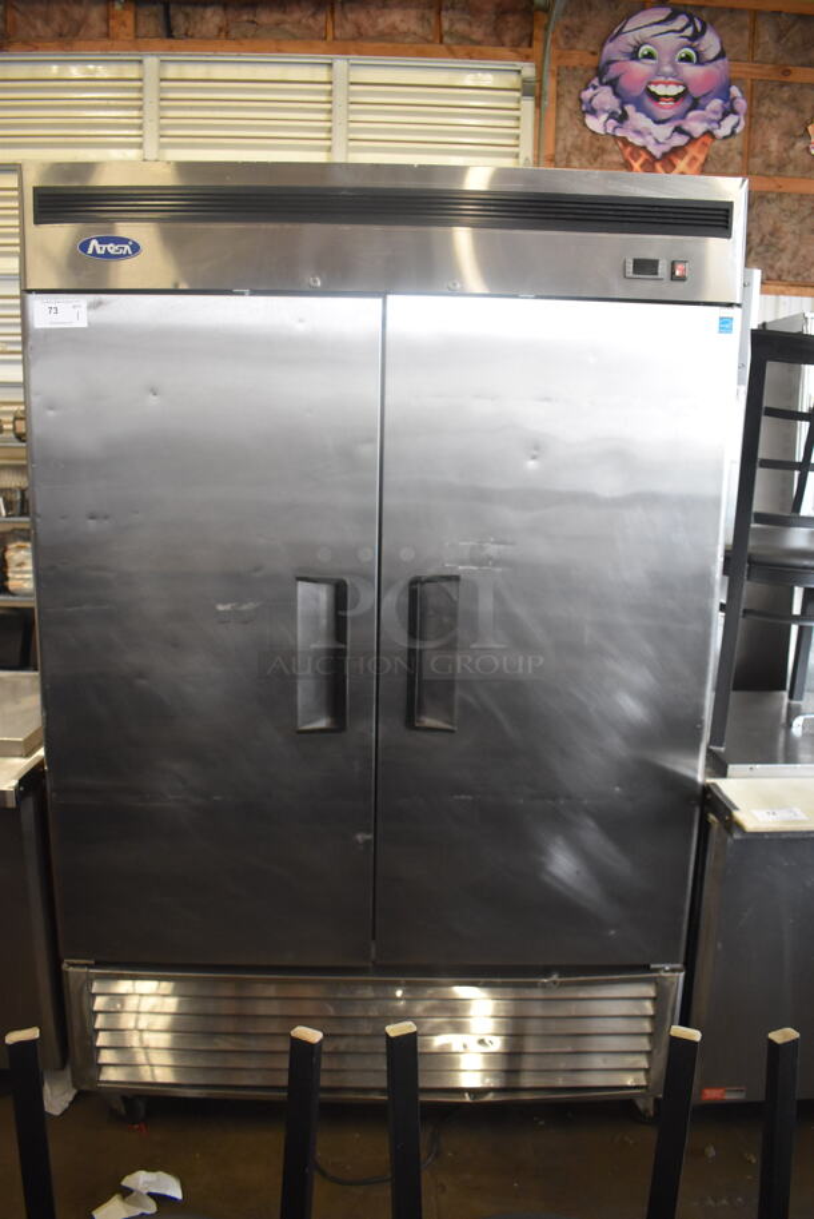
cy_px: 610
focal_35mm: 27
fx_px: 914
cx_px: 407
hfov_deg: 48.0
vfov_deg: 67.3
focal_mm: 18
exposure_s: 1/125
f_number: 3.5
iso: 2000
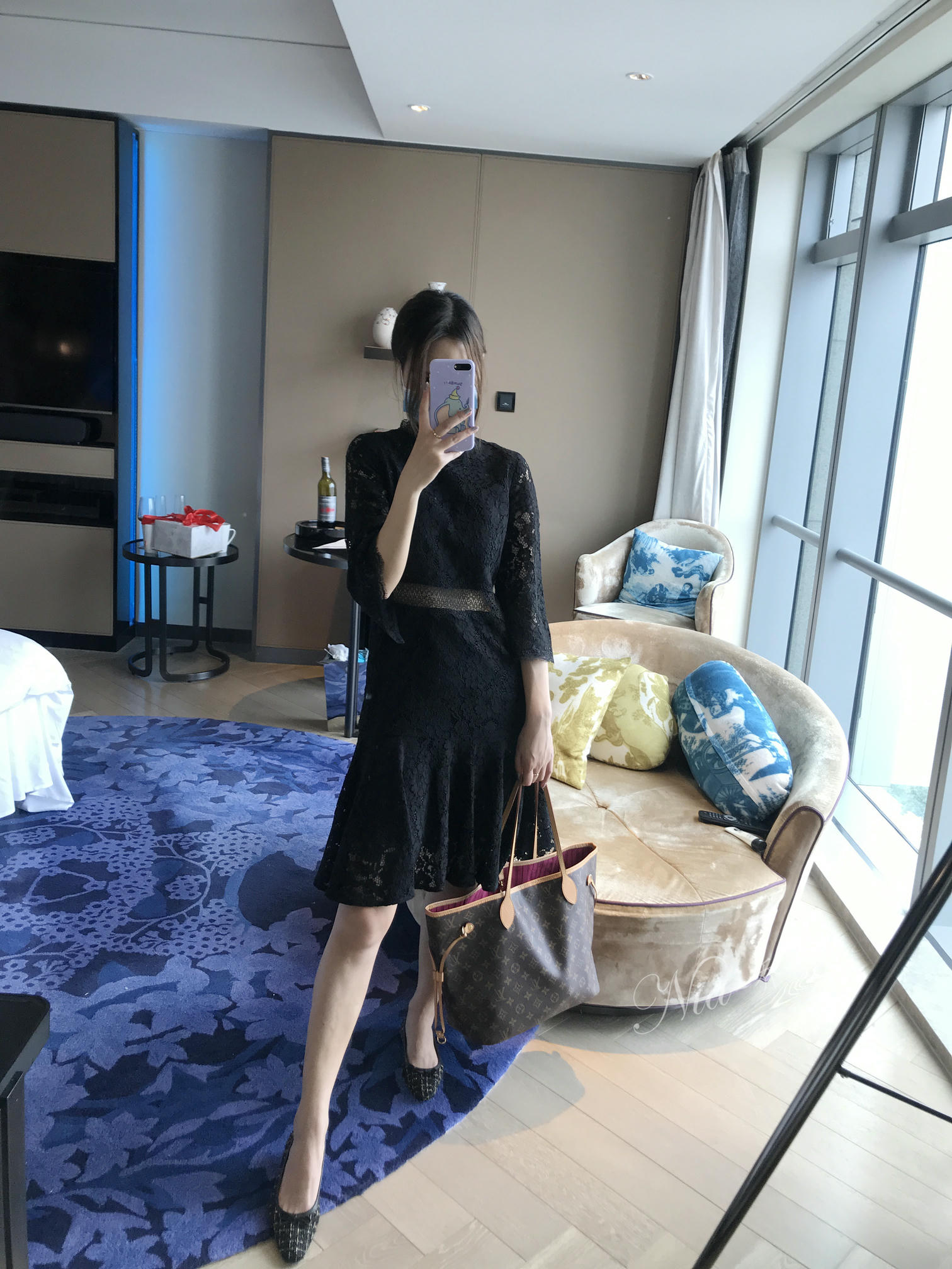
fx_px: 1027
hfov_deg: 49.7
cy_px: 634
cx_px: 476
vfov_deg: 63.4
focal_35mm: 28
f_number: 1.8
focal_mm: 3.99
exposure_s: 1/50
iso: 32
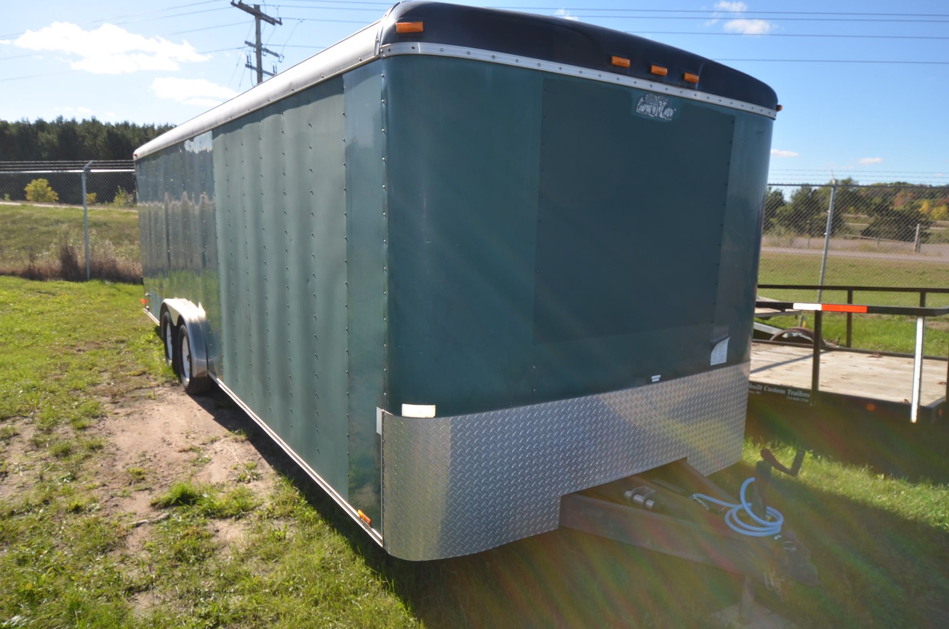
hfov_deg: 73.9
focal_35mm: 24
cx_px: 474
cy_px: 314
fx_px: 631
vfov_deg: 52.9
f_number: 8
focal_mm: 16
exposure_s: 1/200
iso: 100
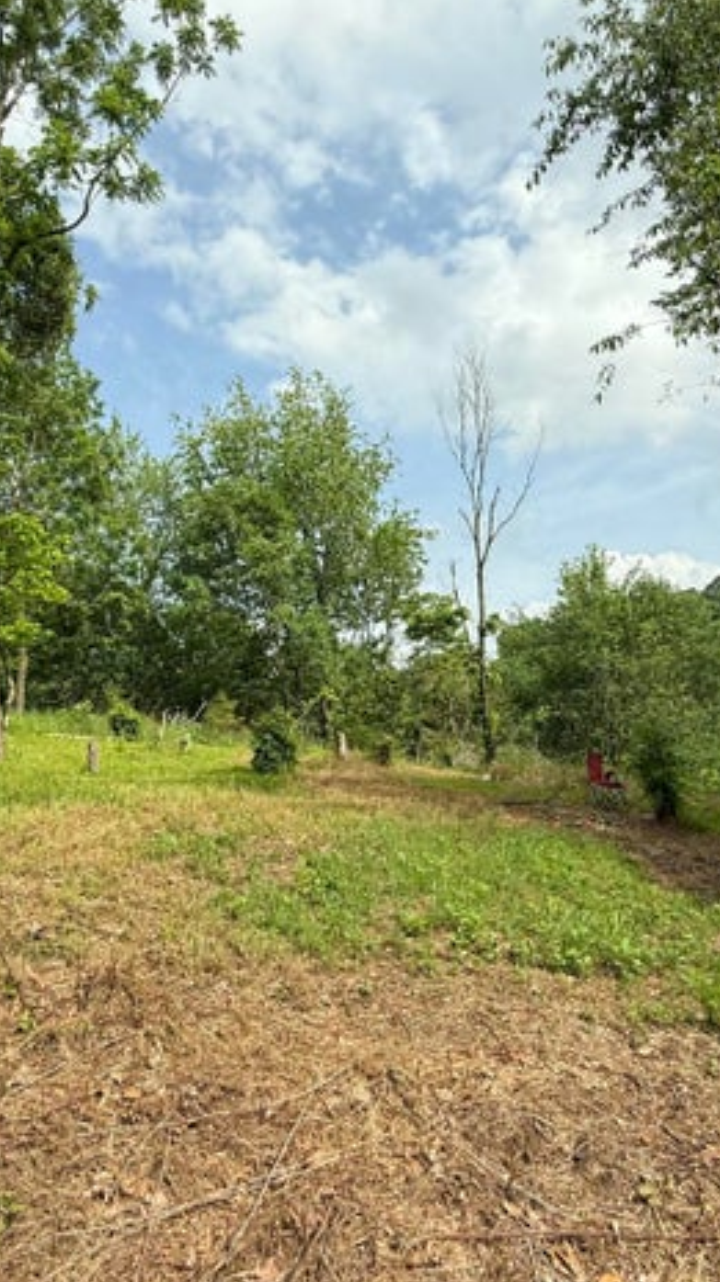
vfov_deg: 83.9
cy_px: 631
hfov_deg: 53.0
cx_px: 276
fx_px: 714
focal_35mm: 21
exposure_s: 1/1534
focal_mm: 2.22
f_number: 2.2
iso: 50
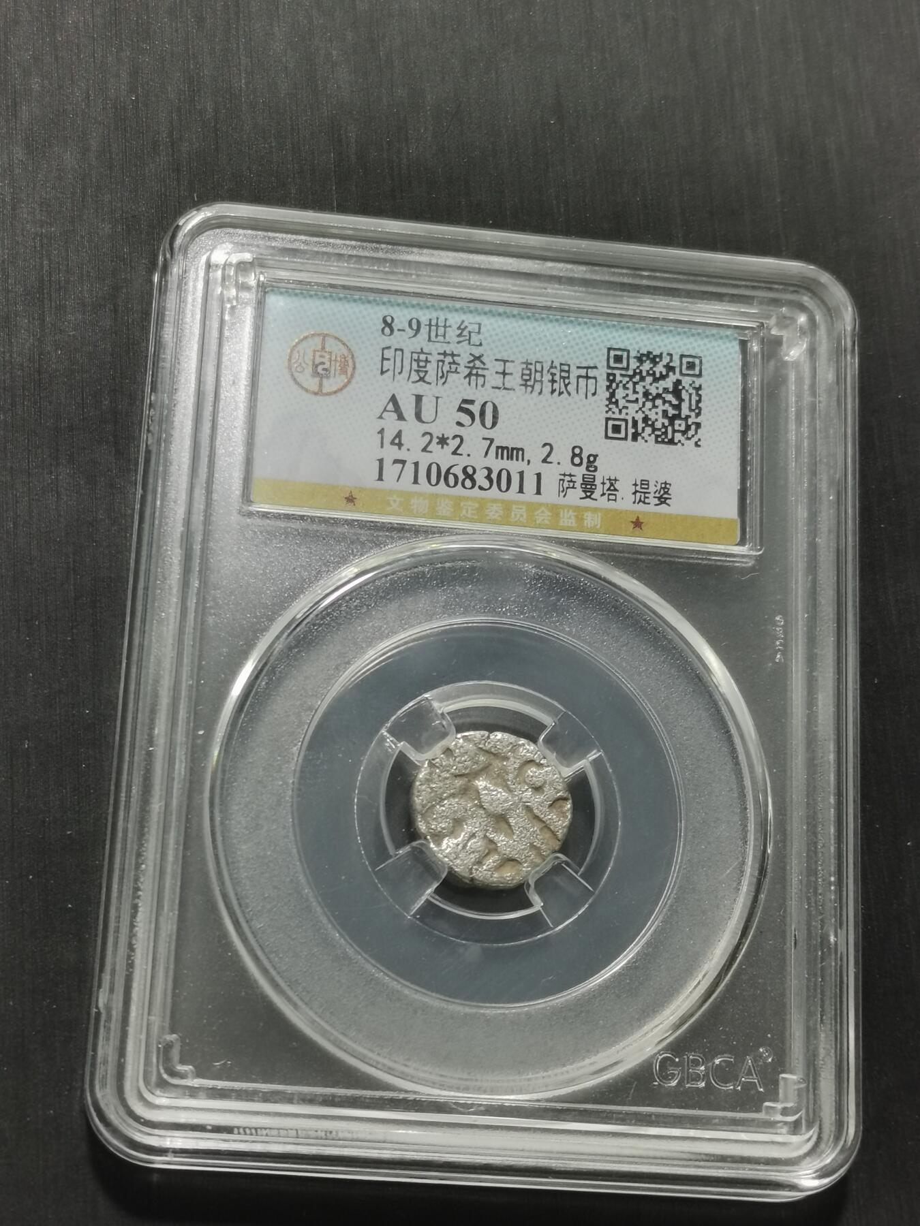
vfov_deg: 30.3
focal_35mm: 64
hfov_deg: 22.9
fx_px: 2268
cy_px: 613
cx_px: 460
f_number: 1.8
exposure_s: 1/100
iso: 64
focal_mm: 5.58
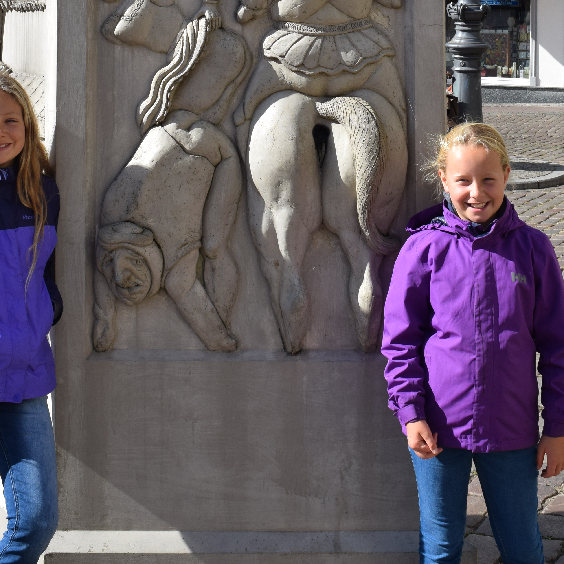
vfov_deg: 23.5
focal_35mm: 70
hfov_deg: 24.6
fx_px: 1291
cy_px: -18
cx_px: 270
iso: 200
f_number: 10
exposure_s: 1/400
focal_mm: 23
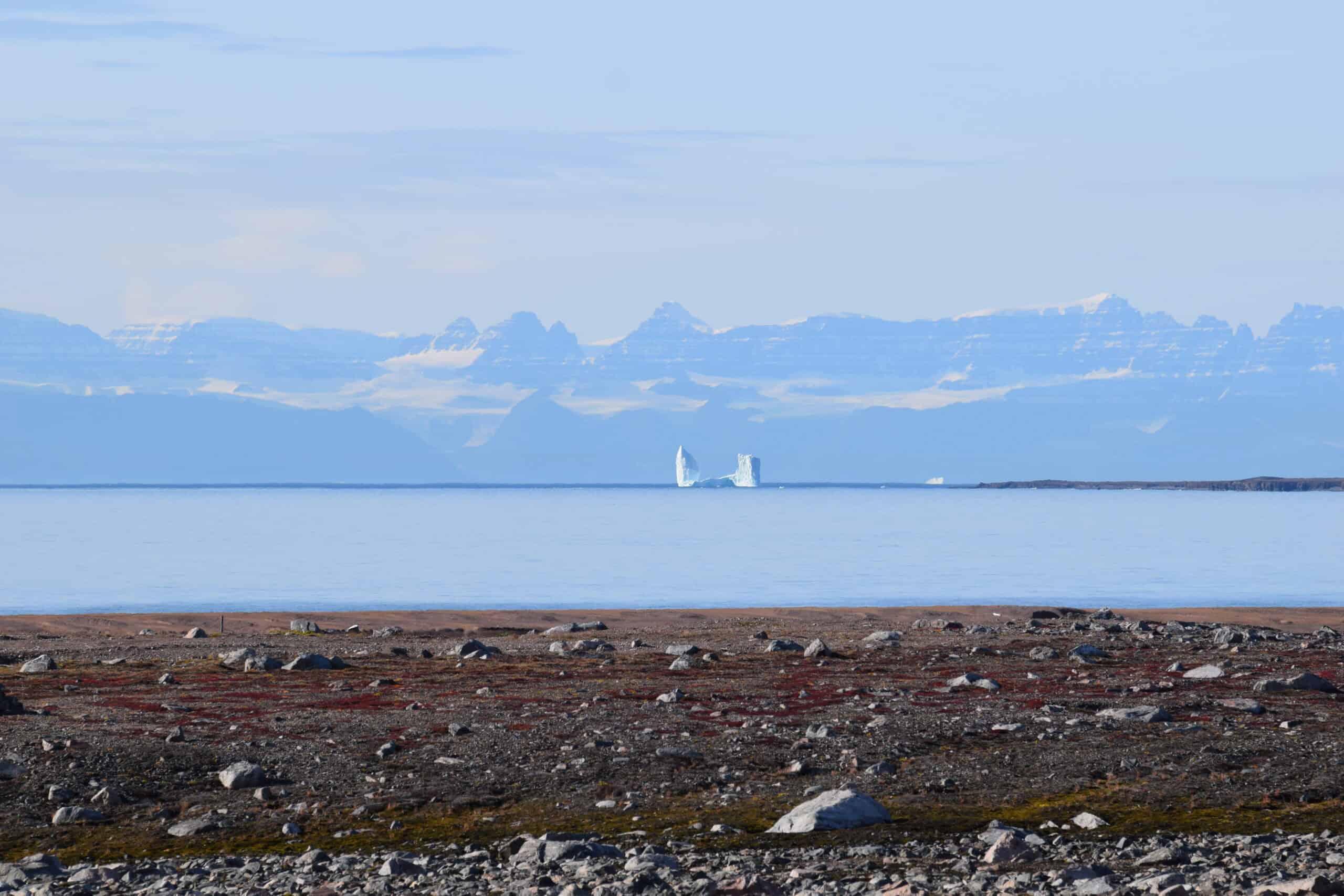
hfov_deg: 6.5
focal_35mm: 315
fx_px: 11760
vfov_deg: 4.4
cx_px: 672
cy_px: 448
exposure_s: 1/800
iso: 200
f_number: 7.1
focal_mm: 210
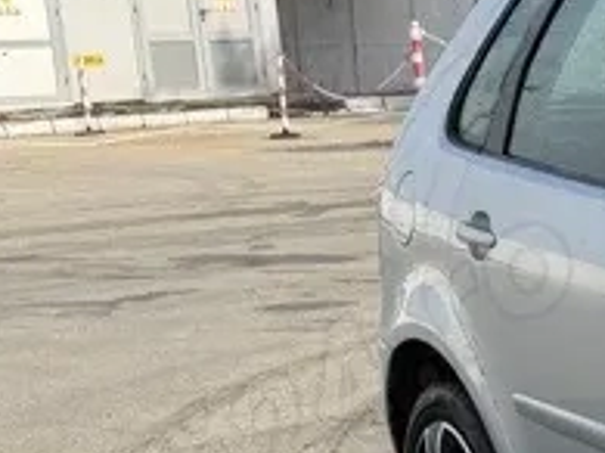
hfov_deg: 13.5
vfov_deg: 11.9
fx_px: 2148
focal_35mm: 123
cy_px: 493
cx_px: 1247
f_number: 1.78
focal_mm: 6.76
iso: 80
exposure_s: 1/3279
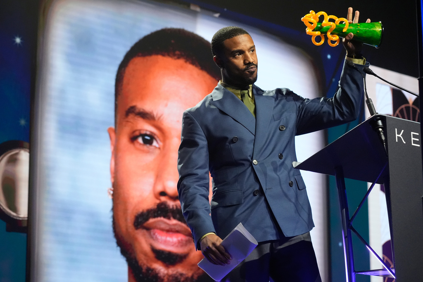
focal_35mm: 100
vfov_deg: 13.7
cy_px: 141
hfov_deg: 20.4
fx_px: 1175
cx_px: 212
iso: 5000
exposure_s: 1/250
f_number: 8
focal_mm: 100
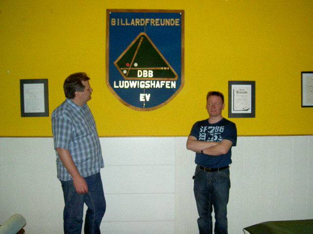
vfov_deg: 36.8
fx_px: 353
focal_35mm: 39
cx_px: 156
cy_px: 117
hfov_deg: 47.9
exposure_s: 1/59.5
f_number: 2.8
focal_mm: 8
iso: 100
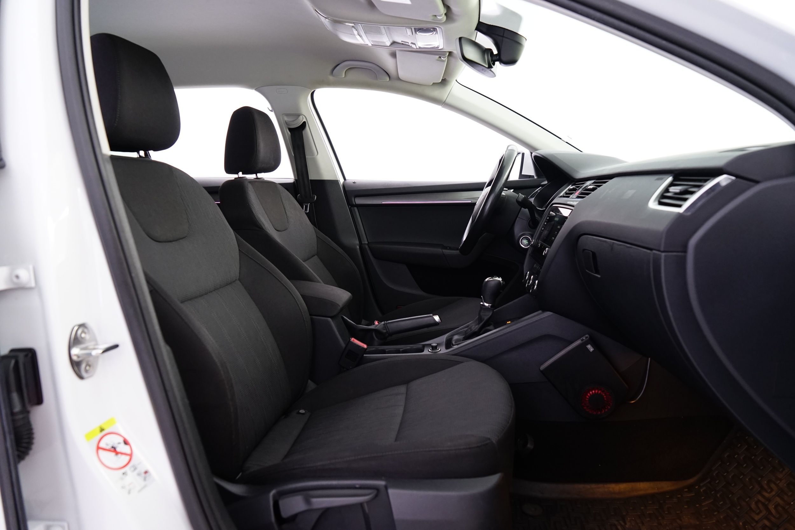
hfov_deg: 73.7
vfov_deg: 53.1
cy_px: 265
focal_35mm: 24
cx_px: 398
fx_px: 530
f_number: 5
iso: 1250
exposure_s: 1/8
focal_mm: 24
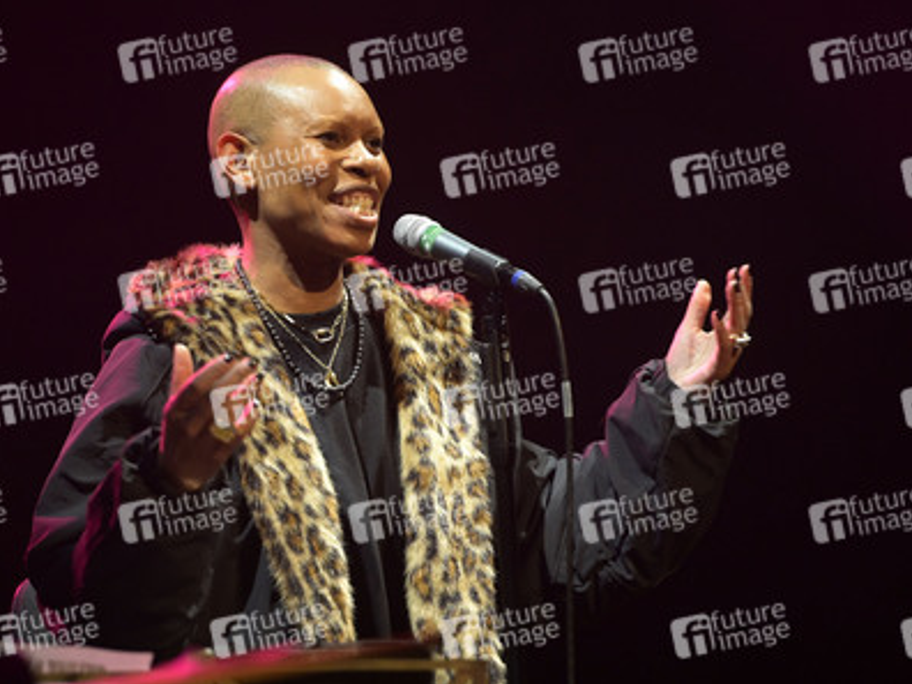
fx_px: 5770
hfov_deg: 9.0
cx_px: 439
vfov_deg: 6.8
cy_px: 343
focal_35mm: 219
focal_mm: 200
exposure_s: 1/400
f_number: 3.5
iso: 4000
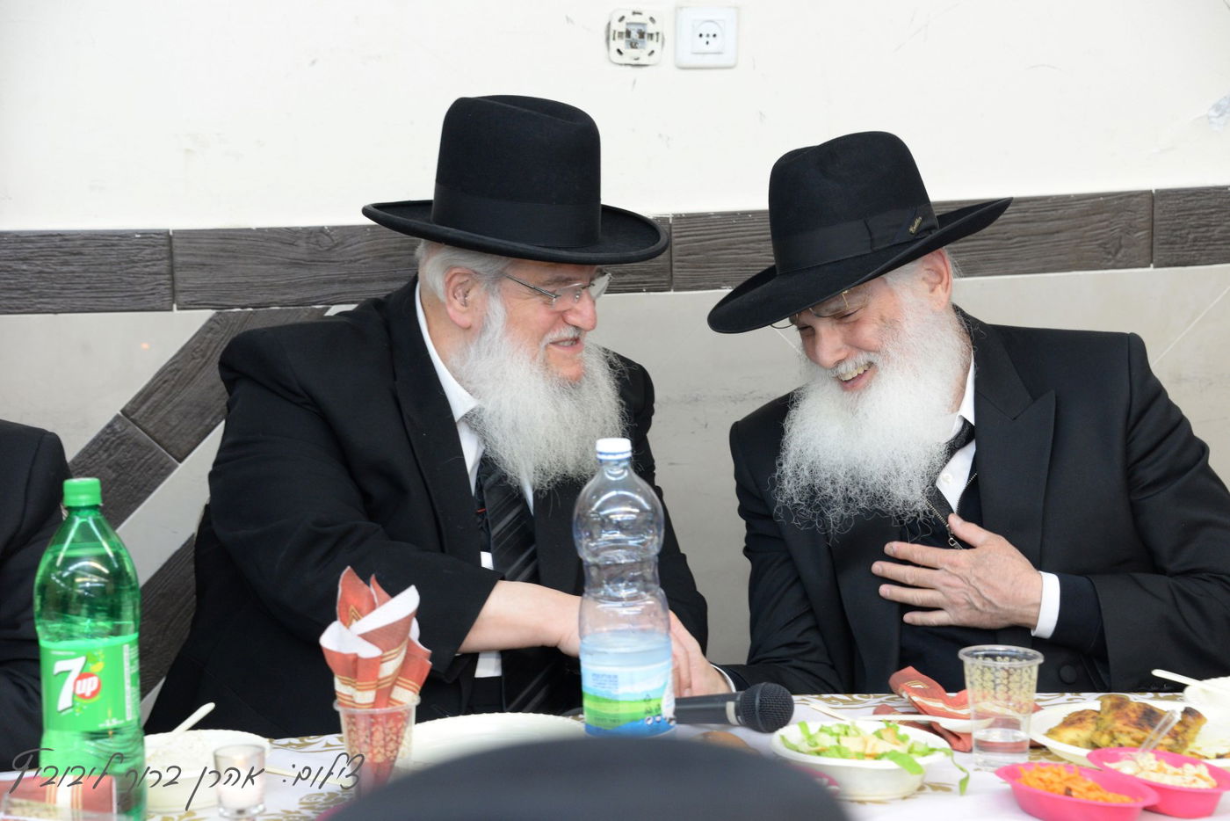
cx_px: 615
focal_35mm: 98
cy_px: 410
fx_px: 3349
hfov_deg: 20.8
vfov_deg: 14.0
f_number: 6.3
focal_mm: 98
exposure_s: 1/60
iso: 2000
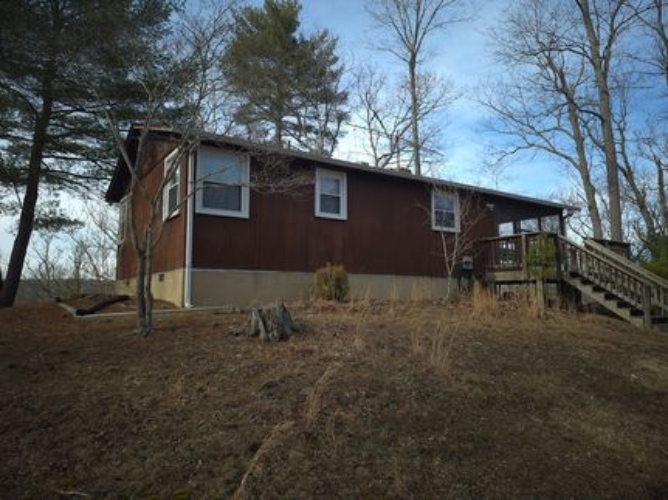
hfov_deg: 73.9
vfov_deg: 58.9
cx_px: 334
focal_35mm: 23
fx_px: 444
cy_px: 250
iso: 25
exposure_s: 1/424
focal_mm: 5.4
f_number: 1.8
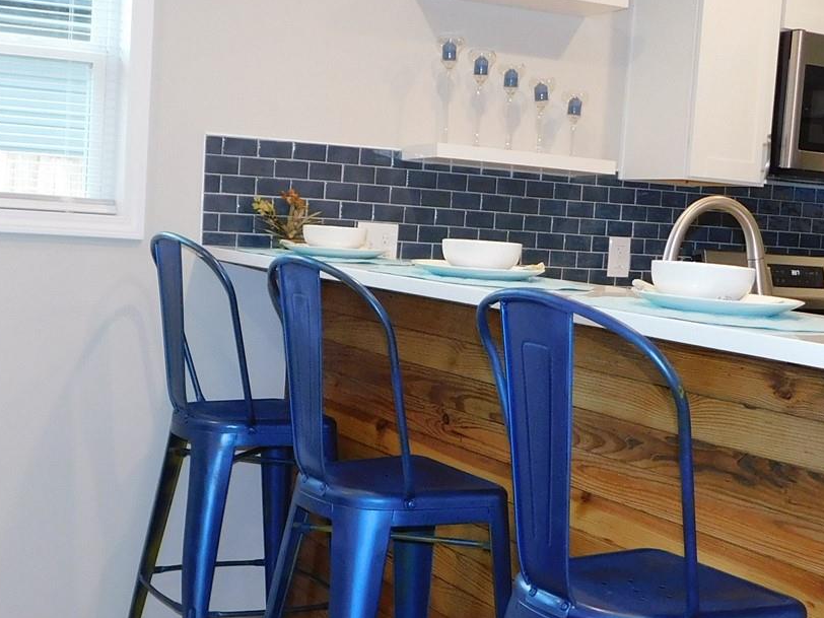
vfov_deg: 25.2
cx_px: 326
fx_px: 1381
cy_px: 377
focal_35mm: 58
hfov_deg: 33.1
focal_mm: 4
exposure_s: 1/30
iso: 200
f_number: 3
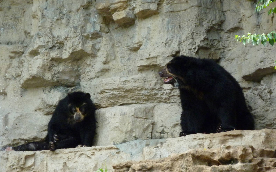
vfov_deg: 6.8
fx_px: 1459
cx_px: 138
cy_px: 88
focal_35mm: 194
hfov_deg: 10.8
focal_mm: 29.9
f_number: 4.5
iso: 400
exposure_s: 1/200
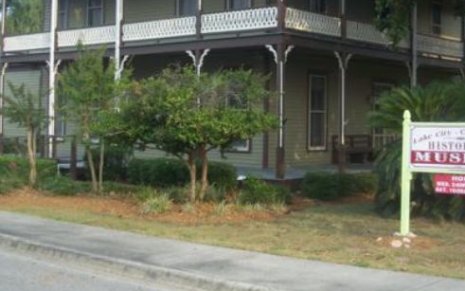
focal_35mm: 59
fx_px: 748
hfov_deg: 34.5
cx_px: 236
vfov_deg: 21.8
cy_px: 79
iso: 64
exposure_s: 1/250
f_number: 2.8
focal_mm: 7.8
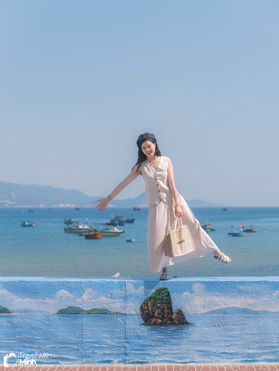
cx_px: 140
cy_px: 186
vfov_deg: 22.5
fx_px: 935
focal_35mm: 87
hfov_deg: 17.0
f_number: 5.6
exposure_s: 1/850
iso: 200
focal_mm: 110
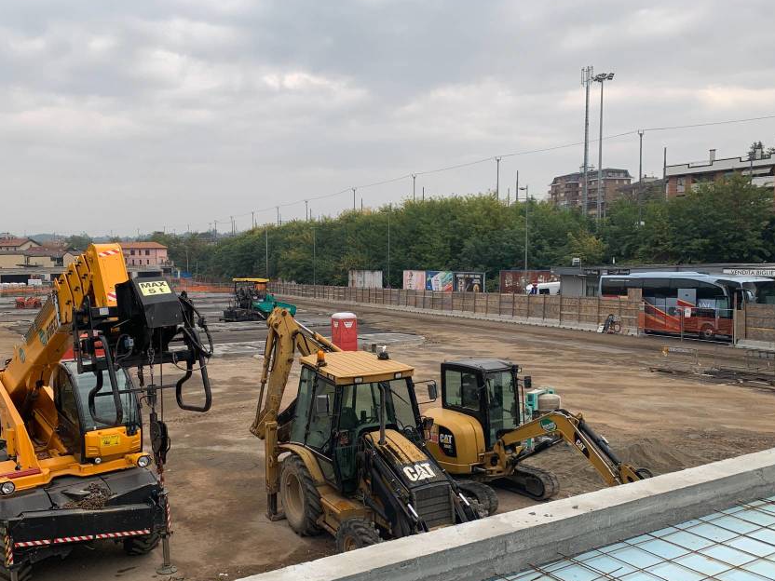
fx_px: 716
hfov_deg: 56.5
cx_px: 326
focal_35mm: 32
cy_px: 334
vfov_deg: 44.0
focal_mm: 4.25
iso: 25
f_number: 1.8
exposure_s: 1/289
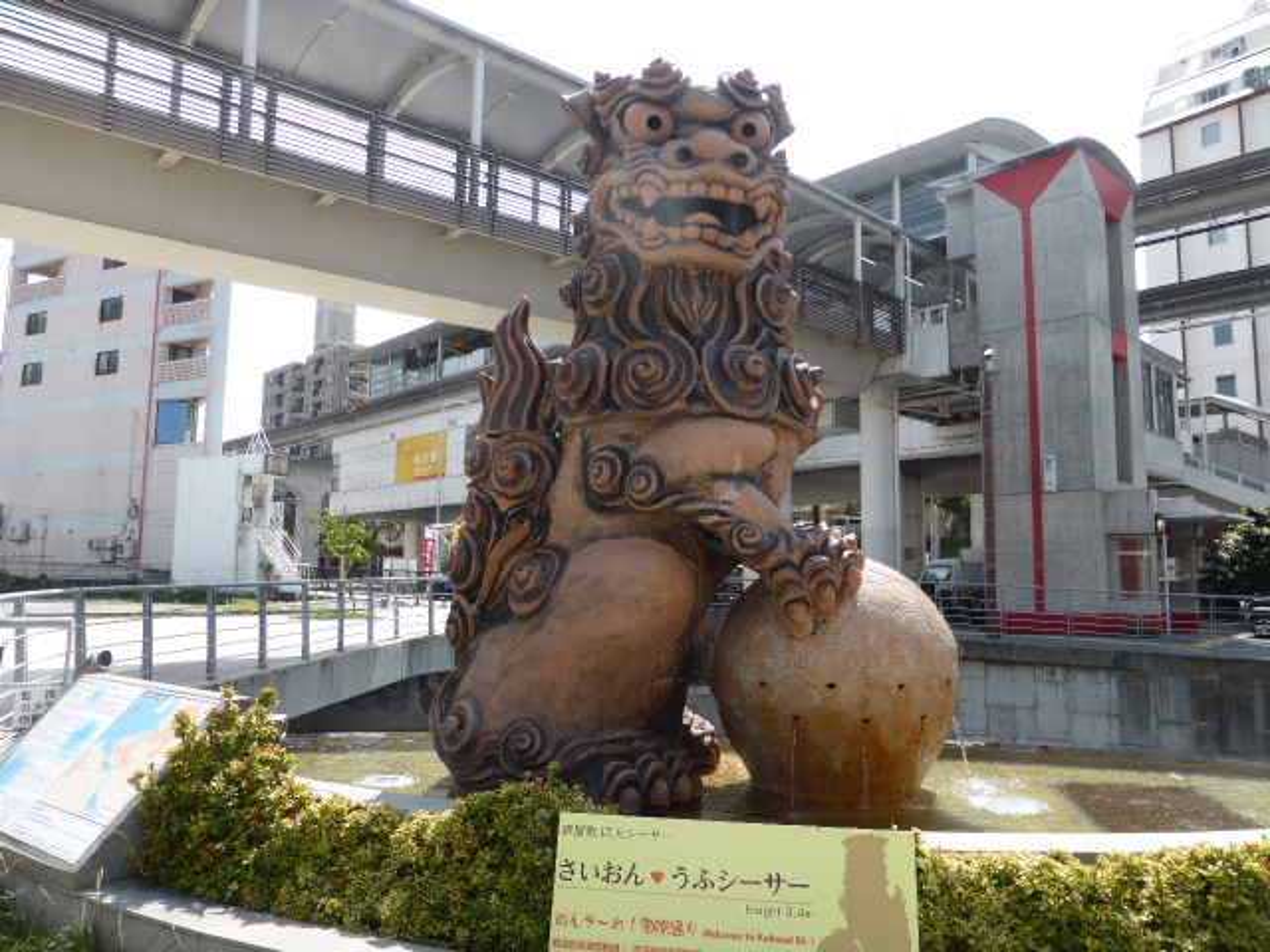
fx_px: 917
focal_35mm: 25
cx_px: 635
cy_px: 476
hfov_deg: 69.4
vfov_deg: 54.9
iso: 100
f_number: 3.3
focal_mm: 4.3
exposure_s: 1/640
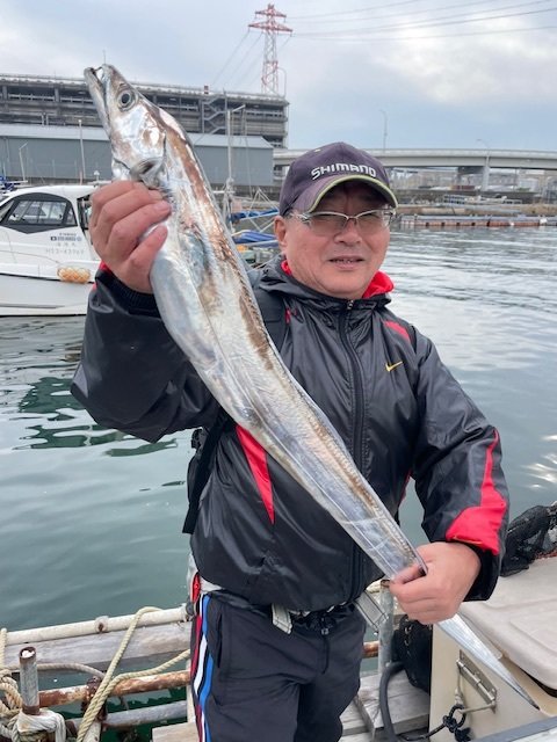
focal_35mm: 26
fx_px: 558
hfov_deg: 53.1
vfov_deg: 67.3
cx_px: 278
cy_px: 371
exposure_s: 1/489
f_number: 1.6
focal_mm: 4.2
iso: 32
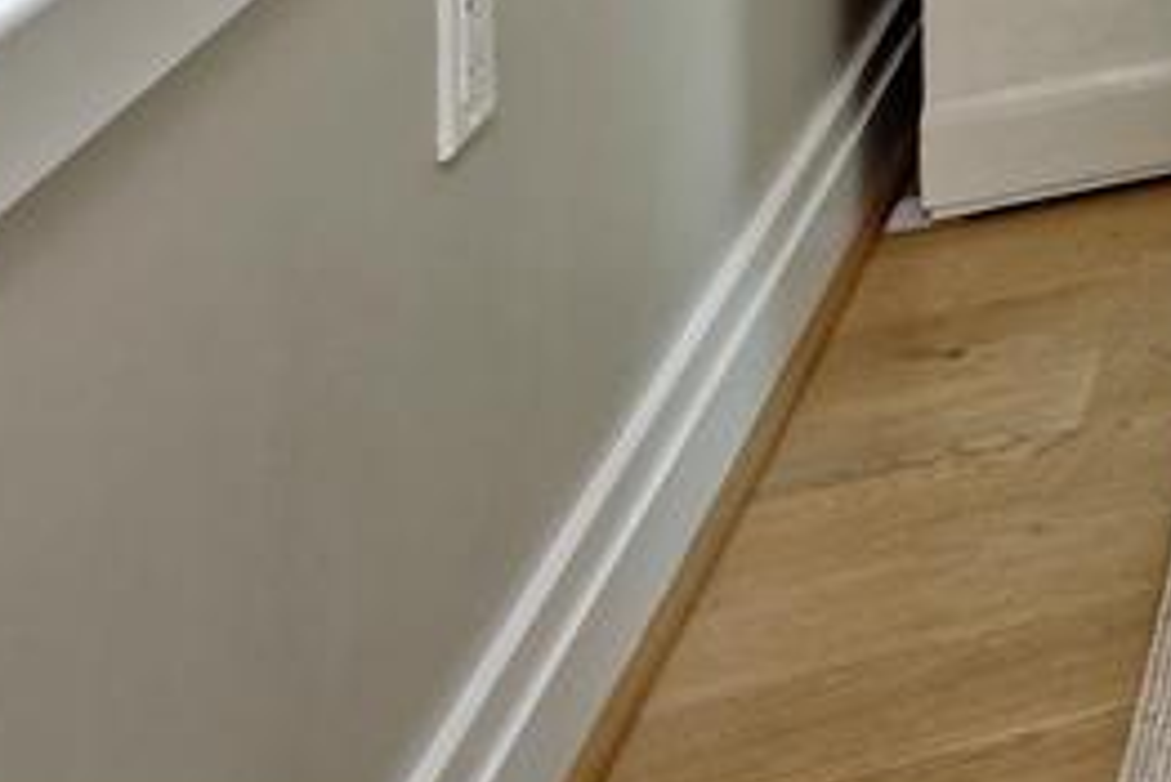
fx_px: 2506
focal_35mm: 77
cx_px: 2865
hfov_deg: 14.8
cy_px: -1090
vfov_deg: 13.3
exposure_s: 1/10
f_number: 11
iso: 320
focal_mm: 14
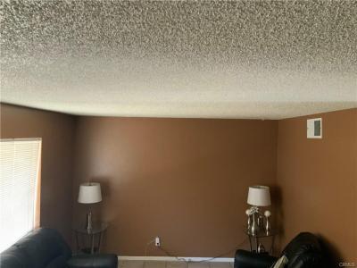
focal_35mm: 29
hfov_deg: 61.7
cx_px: 178
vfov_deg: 48.2
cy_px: 134
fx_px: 299
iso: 320
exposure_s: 1/25
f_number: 1.8
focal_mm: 3
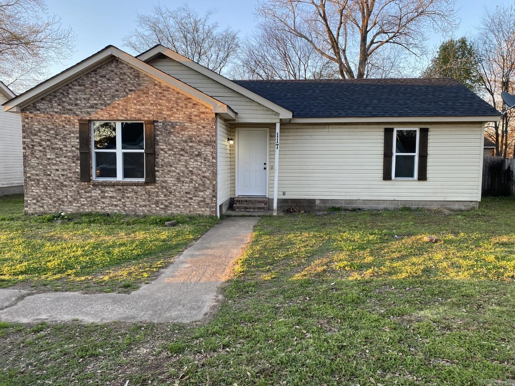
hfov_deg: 67.3
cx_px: 258
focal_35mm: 26
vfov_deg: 53.1
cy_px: 193
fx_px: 387
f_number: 1.8
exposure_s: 1/122
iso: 50
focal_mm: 4.25
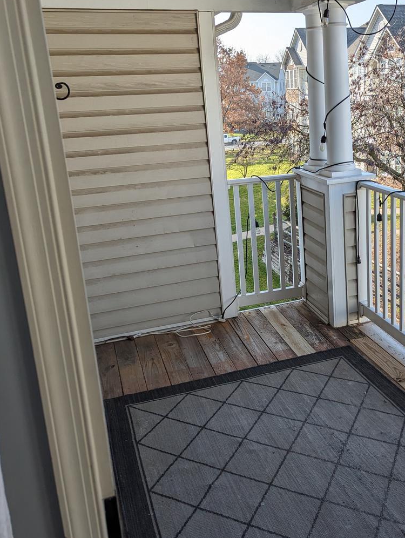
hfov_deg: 37.8
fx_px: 576
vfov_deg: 50.0
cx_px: 302
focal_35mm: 37
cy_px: 243
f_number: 1.85
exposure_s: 1/967
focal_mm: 6.81
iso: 38
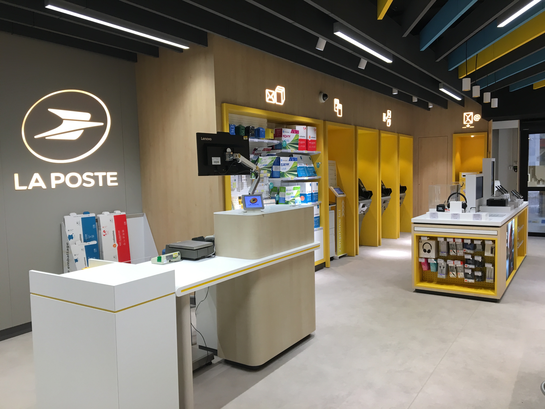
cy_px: 204
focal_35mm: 29
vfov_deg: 48.2
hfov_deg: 61.7
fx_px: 457
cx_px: 272
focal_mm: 4.15
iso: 32
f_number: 2.2
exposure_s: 1/33
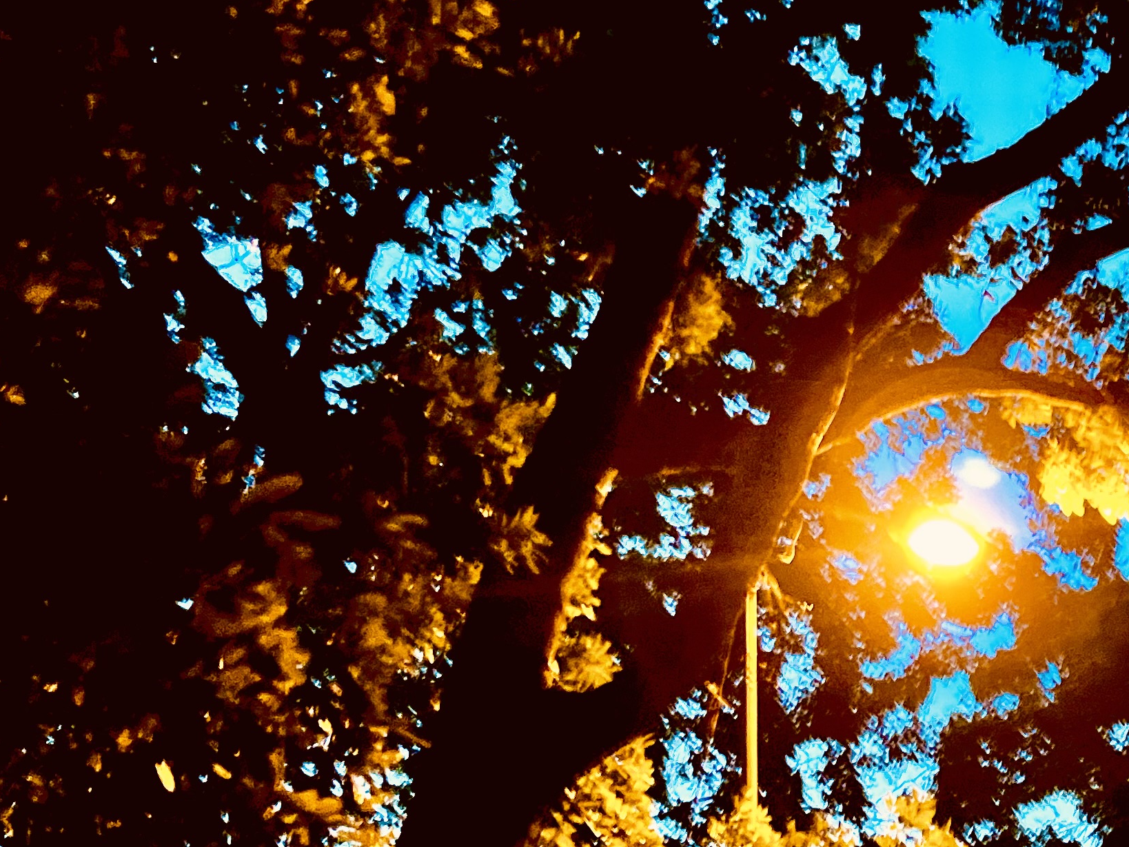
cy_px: 558
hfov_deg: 29.0
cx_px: 1017
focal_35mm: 64
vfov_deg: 22.8
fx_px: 2088
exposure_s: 1/25
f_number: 1.6
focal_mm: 5.1
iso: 640
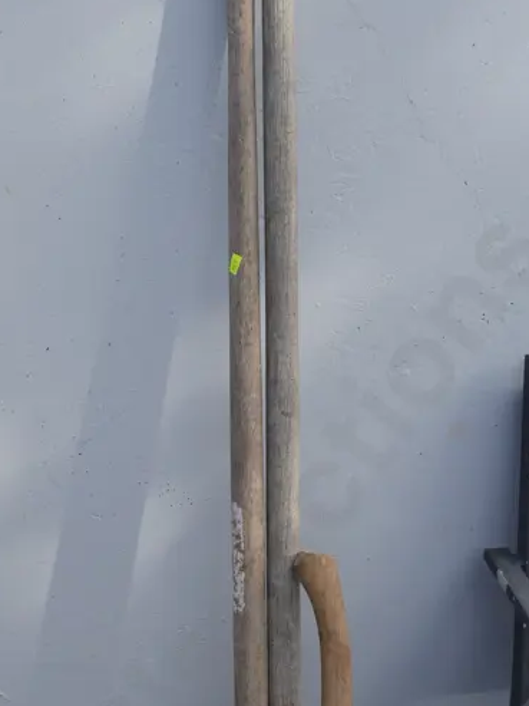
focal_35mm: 75
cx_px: 292
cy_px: 542
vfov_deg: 25.6
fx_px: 1528
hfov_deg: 19.6
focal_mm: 18
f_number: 6.3
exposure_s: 1/250
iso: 200
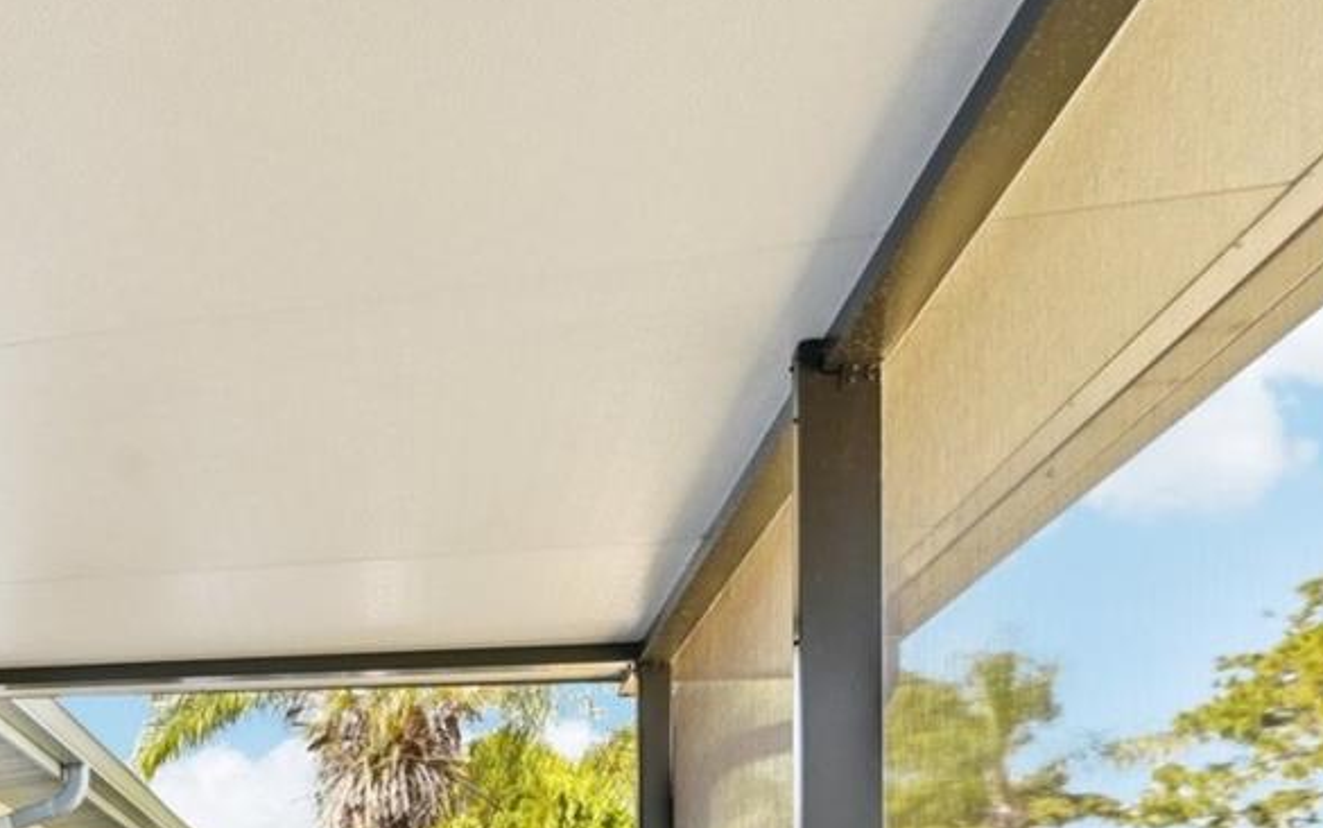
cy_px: 1009
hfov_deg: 39.2
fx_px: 1407
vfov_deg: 28.3
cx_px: -201
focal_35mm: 39
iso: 400
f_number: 8
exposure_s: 1/80
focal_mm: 14
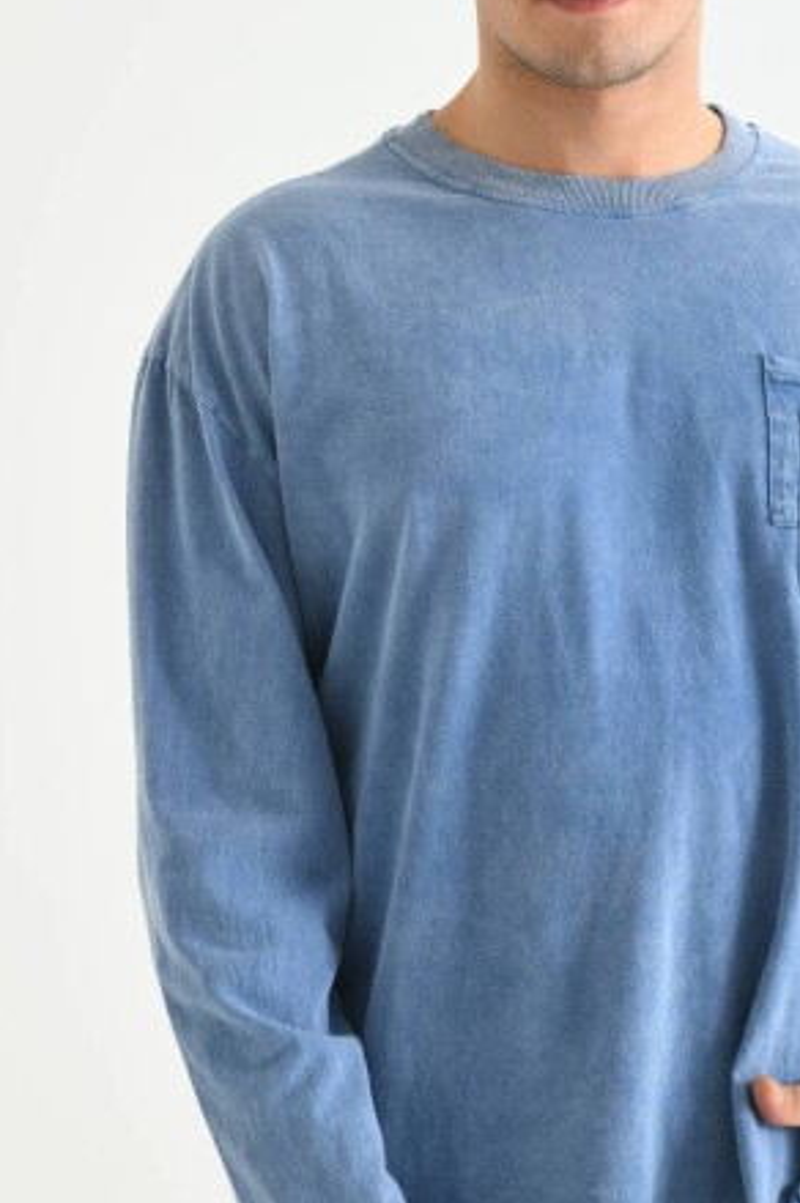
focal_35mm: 106
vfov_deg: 19.3
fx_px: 3539
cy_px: 567
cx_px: 592
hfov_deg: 12.9
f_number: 5.6
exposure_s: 1/125
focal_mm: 62
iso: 160
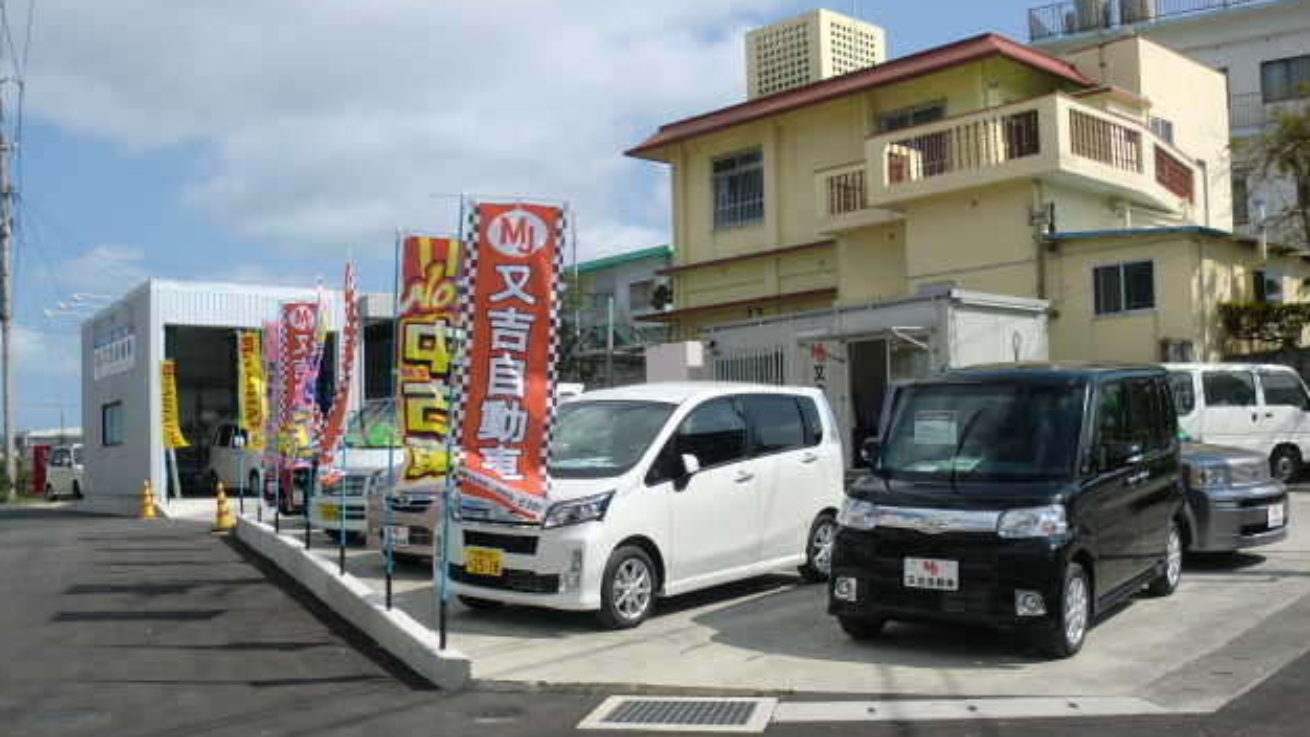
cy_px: 427
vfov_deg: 30.4
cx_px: 663
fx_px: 1355
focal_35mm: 39
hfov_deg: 51.6
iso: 64
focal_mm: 6.3
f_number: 7.8
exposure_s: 1/250
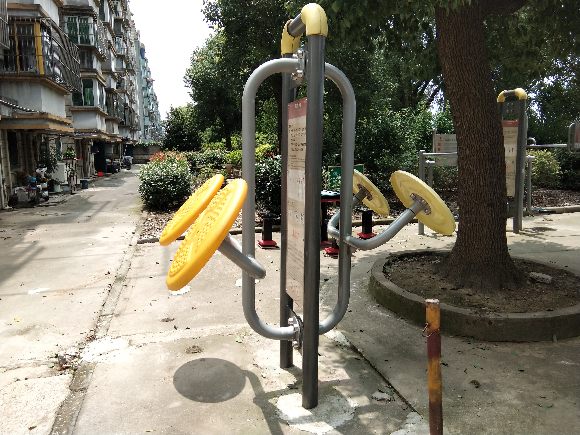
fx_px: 519
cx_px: 290
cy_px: 218
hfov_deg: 58.4
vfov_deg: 45.4
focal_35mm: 31
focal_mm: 3.69
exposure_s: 1/521
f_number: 2.2
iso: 50
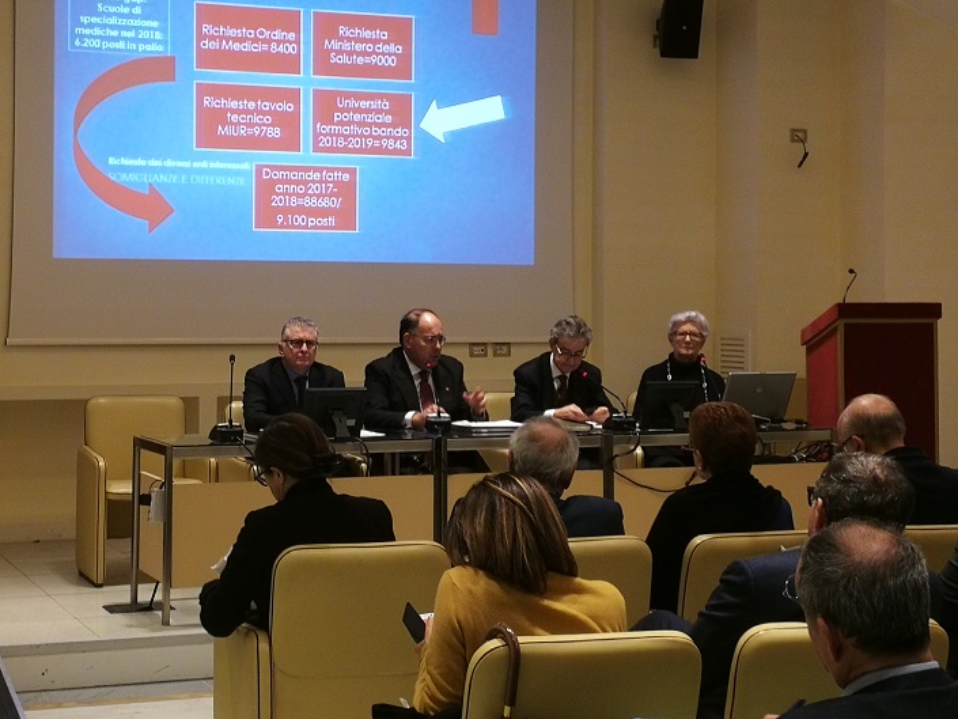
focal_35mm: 60
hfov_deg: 32.0
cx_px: 357
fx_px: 1661
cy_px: 296
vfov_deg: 24.4
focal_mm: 3.95
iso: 400
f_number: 2.2
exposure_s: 1/30
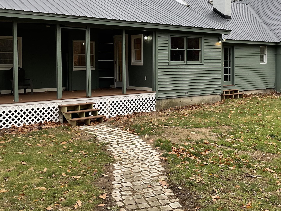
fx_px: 373
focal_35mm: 46
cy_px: 69
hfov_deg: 40.8
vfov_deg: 31.3
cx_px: 184
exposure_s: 1/237
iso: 16
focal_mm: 3
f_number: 1.8
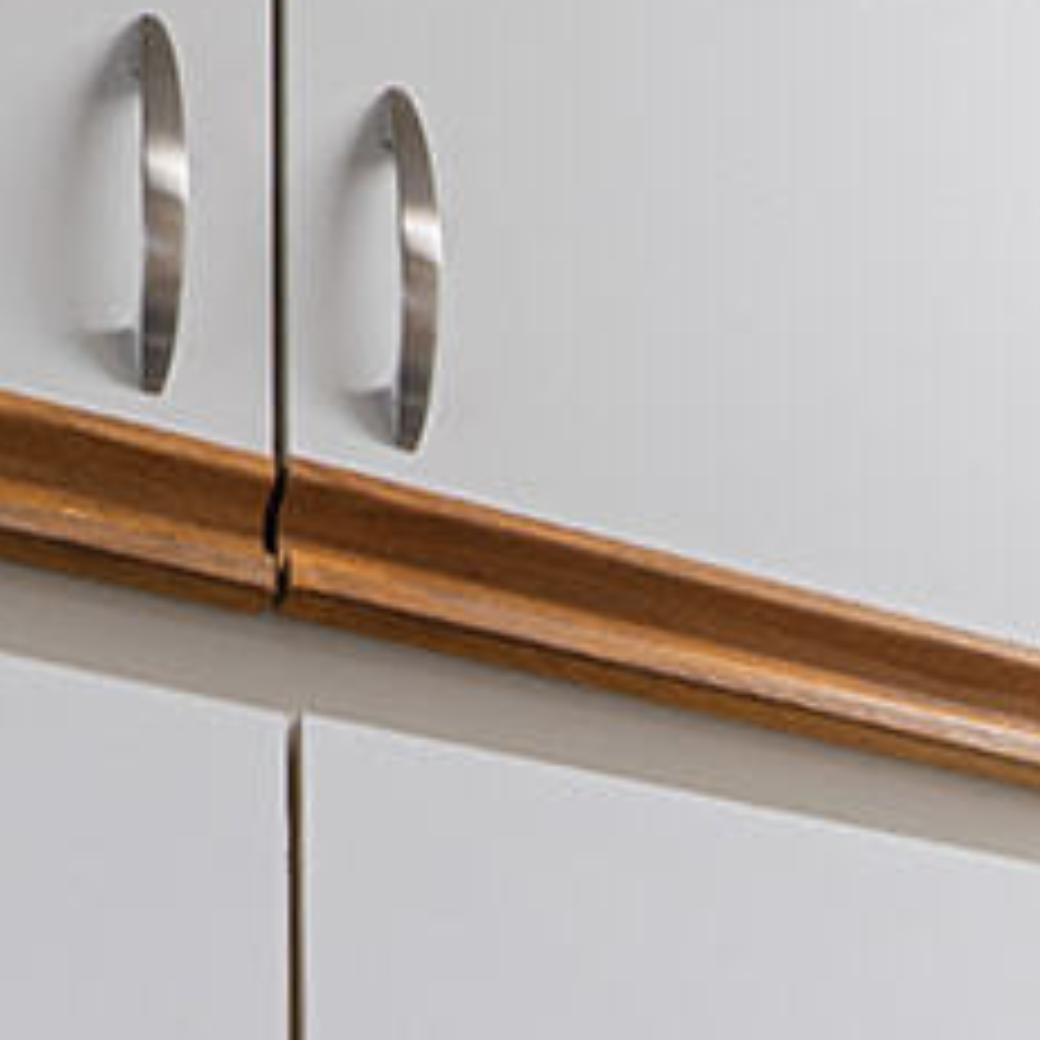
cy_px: 1979
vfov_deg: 15.4
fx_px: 3195
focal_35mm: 94
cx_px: 1868
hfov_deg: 15.8
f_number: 10
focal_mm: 16
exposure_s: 2
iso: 320
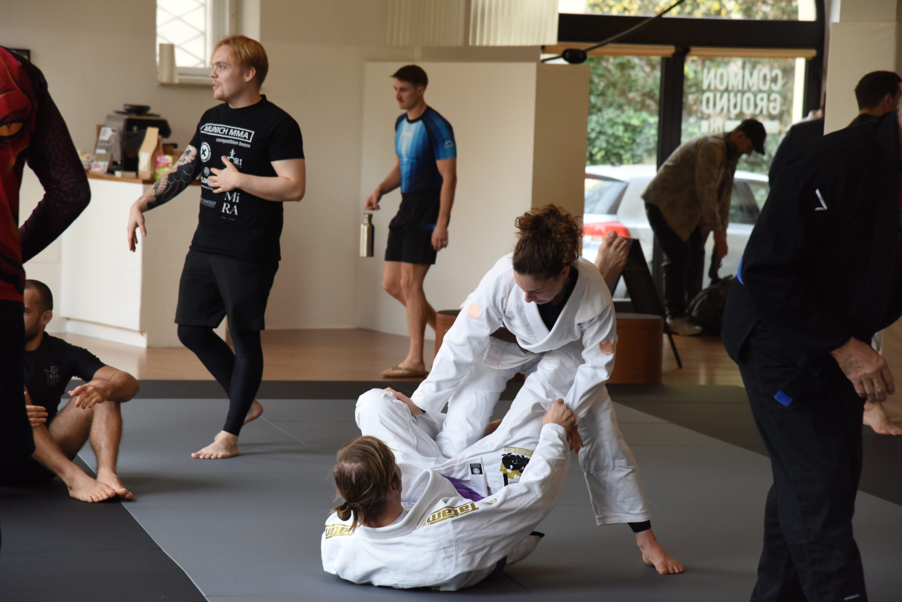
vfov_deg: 11.4
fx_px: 3008
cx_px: 451
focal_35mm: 120
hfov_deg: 17.1
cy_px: 301
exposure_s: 1/200
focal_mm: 120
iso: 1600
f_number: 5.6
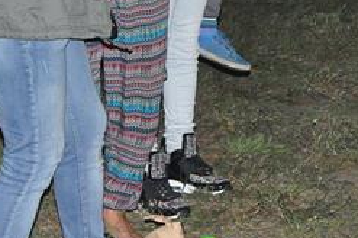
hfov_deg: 10.5
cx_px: 155
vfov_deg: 6.9
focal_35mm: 196
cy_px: -86
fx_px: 1947
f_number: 5.6
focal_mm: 38
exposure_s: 1/60
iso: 3200
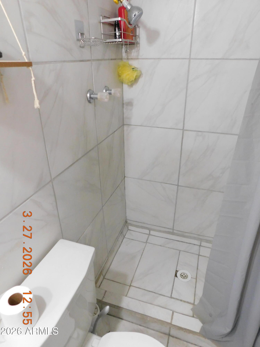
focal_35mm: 23
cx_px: 130
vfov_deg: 73.9
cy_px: 174
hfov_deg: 58.9
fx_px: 230
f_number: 3
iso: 400
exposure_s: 1/20
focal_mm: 4
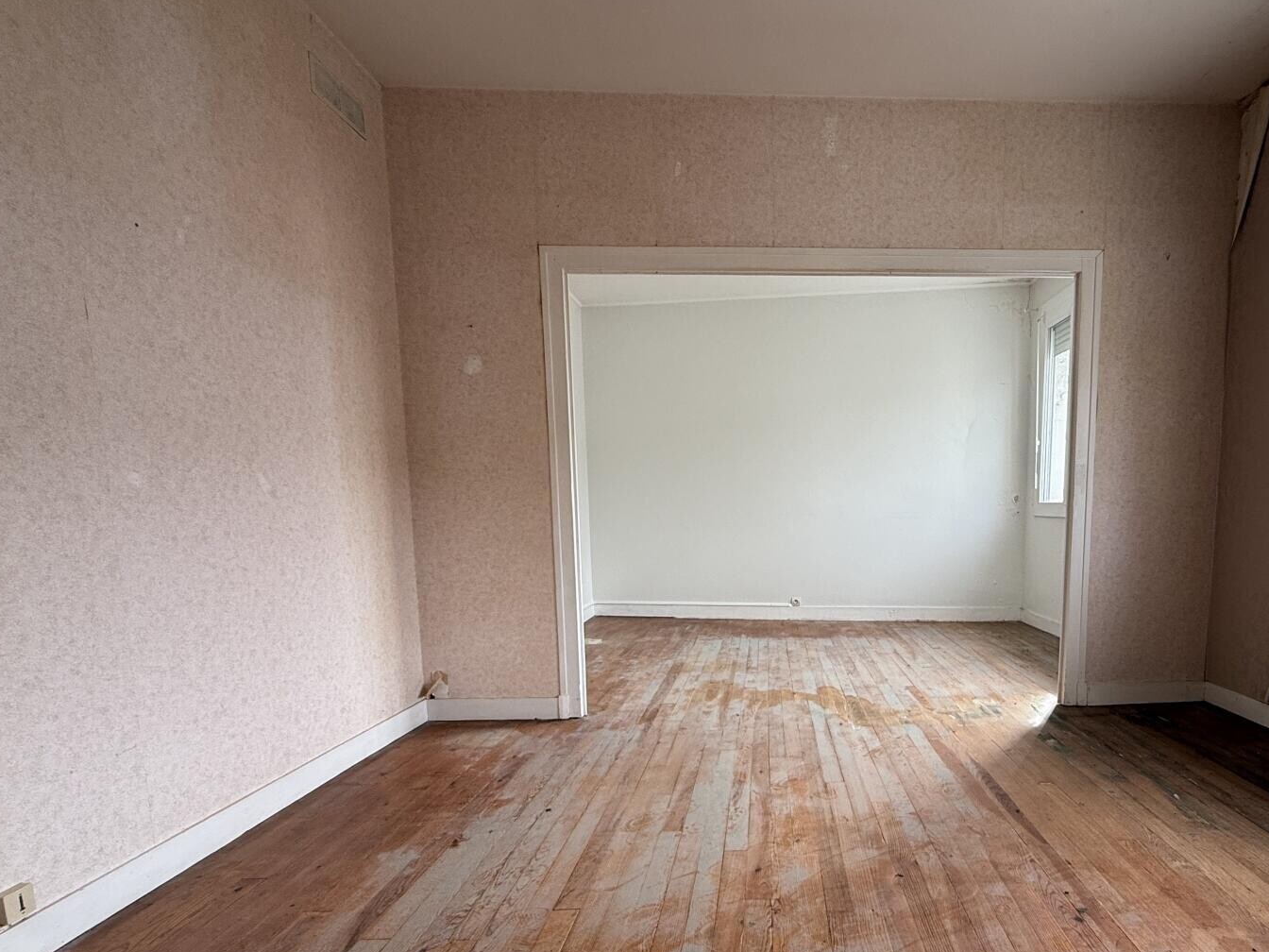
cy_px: 595
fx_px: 733
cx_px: 808
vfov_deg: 65.0
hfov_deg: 79.9
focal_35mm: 20
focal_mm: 2.22
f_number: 2.2
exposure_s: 1/99
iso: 64
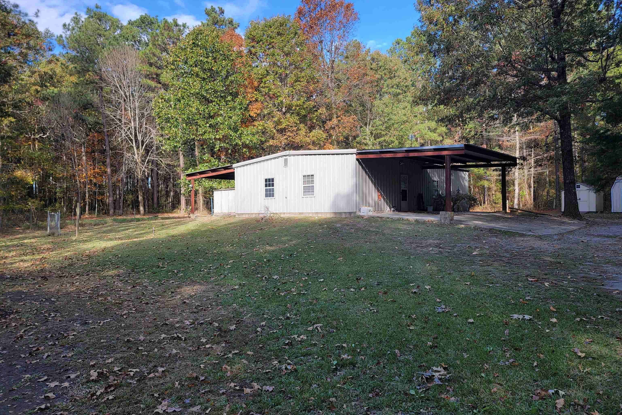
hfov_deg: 71.5
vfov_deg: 51.3
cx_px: 311
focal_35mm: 25
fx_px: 432
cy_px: 194
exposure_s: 1/228
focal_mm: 6.7
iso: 16
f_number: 1.8
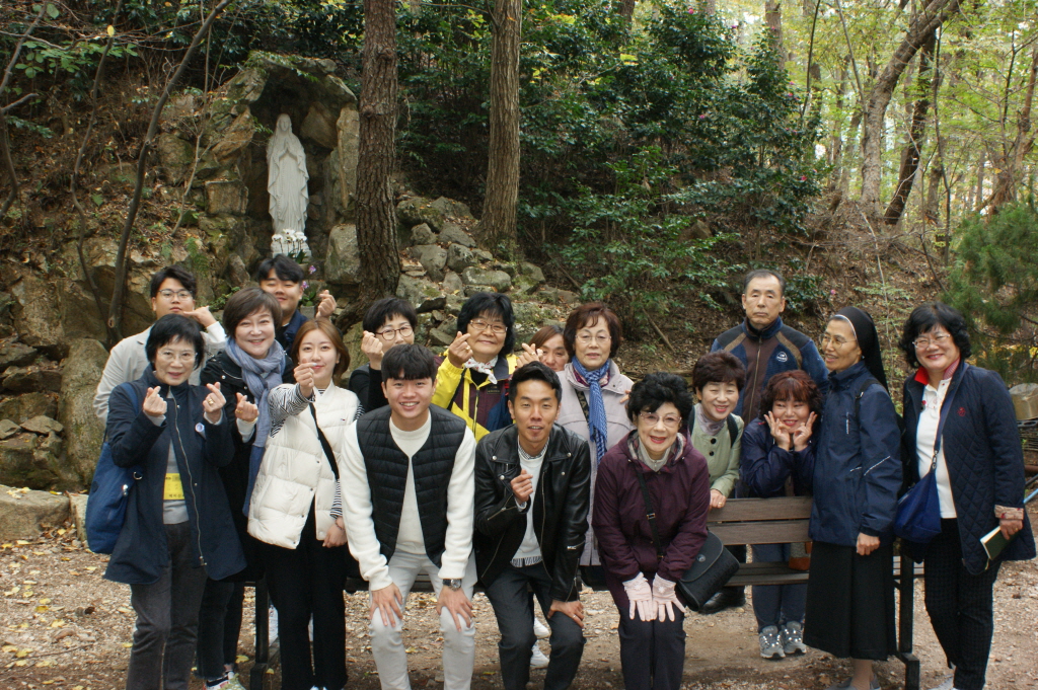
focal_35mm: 39
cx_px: 519
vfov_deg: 34.2
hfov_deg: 49.6
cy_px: 345
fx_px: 1124
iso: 400
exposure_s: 1/20
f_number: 11
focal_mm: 26
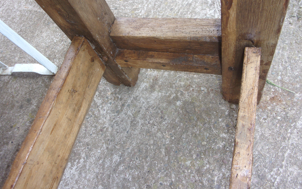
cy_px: 81
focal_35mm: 30
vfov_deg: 41.7
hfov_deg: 62.9
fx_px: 247
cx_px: 151
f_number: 3.9
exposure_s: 1/75
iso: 80
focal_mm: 5.1
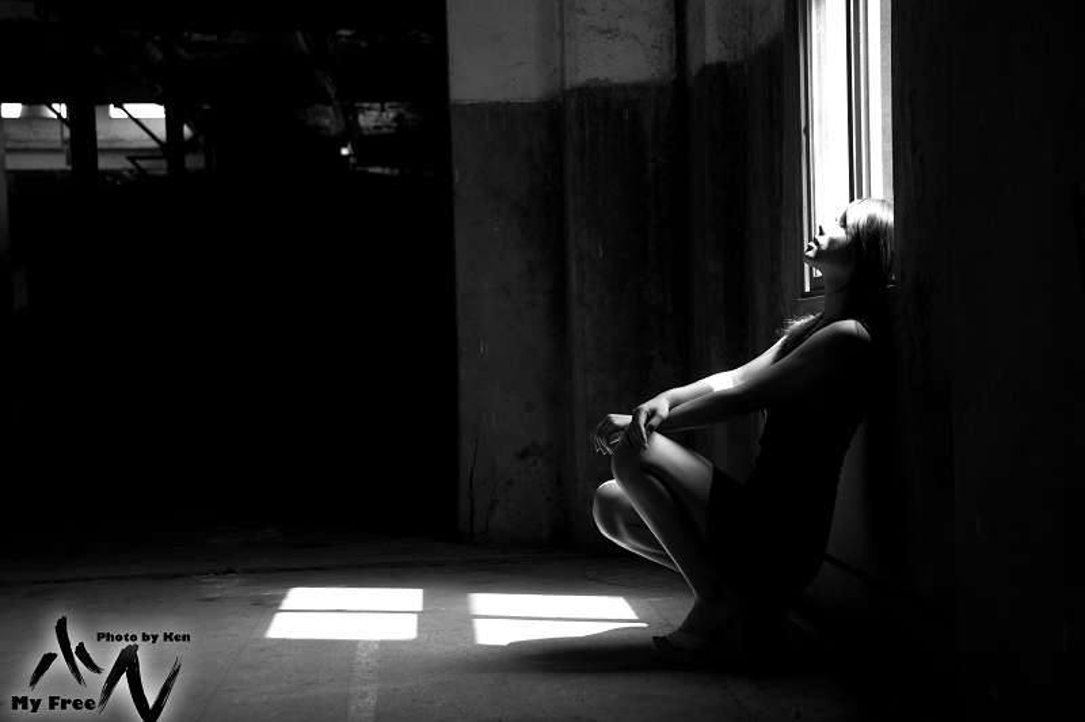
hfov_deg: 39.6
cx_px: 542
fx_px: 1506
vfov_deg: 26.9
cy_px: 361
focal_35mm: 50
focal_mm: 50
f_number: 4
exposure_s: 1/100
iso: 200
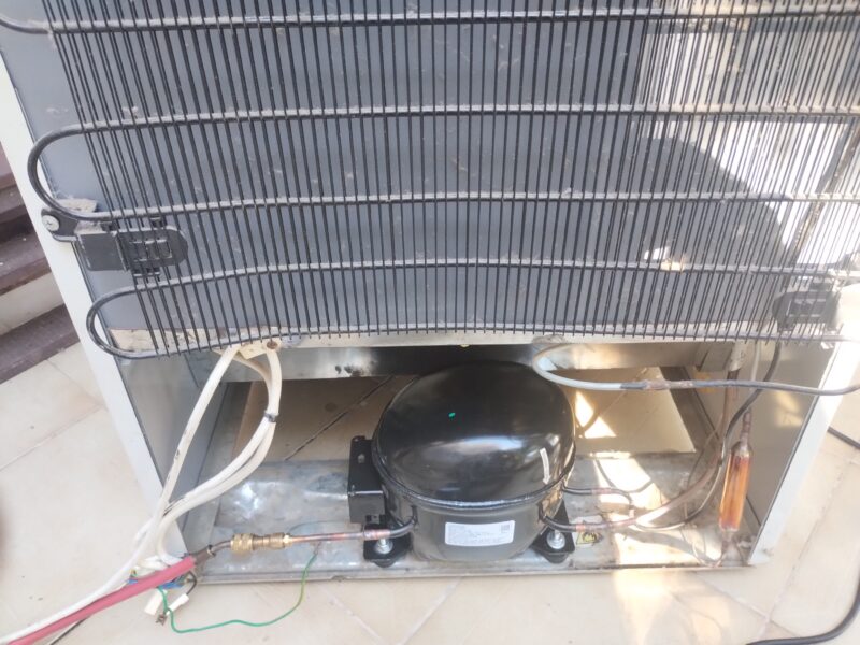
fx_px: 696
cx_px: 430
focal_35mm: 28
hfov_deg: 63.4
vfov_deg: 49.7
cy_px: 322
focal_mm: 4.27
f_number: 1.8
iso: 422
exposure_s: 1/25
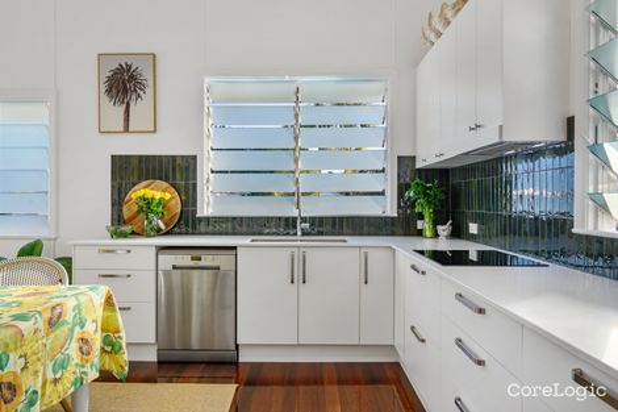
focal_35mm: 22
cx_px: 309
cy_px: 206
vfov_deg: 57.2
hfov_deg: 78.6
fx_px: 378
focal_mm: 22
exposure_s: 1/80
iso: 400
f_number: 8
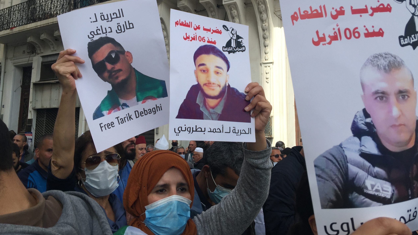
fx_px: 355
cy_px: 91
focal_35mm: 32
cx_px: 208
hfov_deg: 61.0
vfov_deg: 36.5
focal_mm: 4.15
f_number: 2.2
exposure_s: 1/989
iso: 32
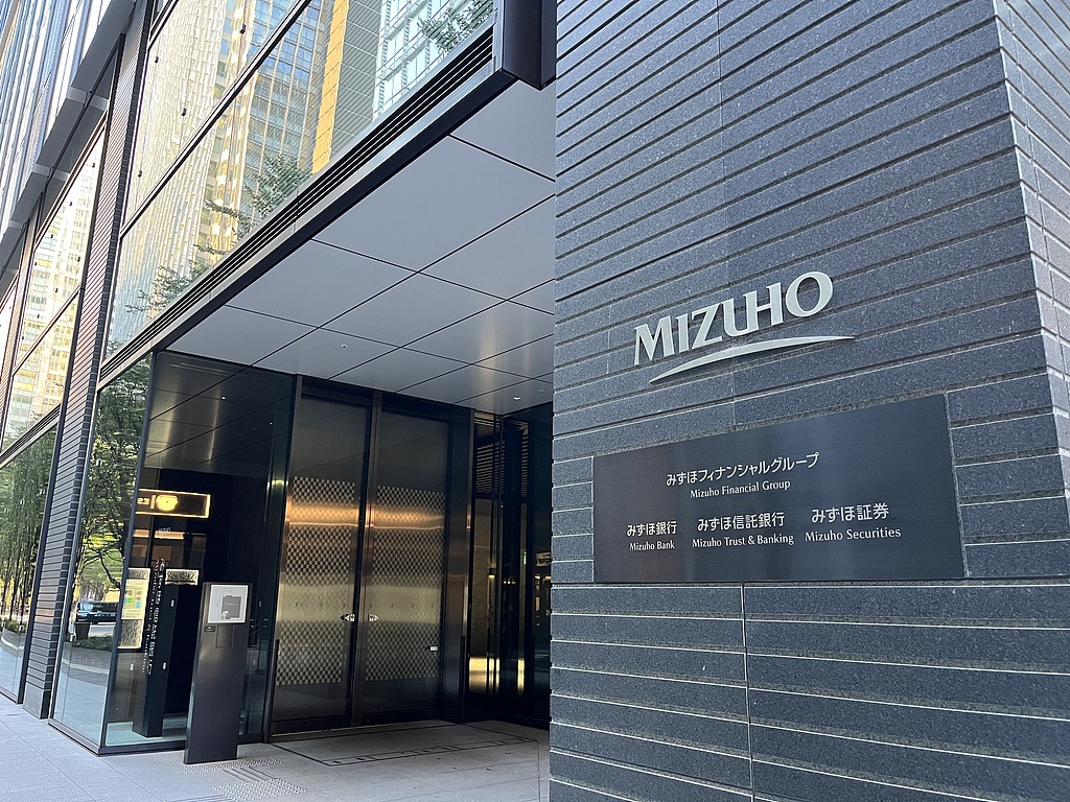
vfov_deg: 53.1
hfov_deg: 67.3
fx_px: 804
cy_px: 401
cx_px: 535
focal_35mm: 26
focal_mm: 5.1
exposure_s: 1/41
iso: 500
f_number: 1.6
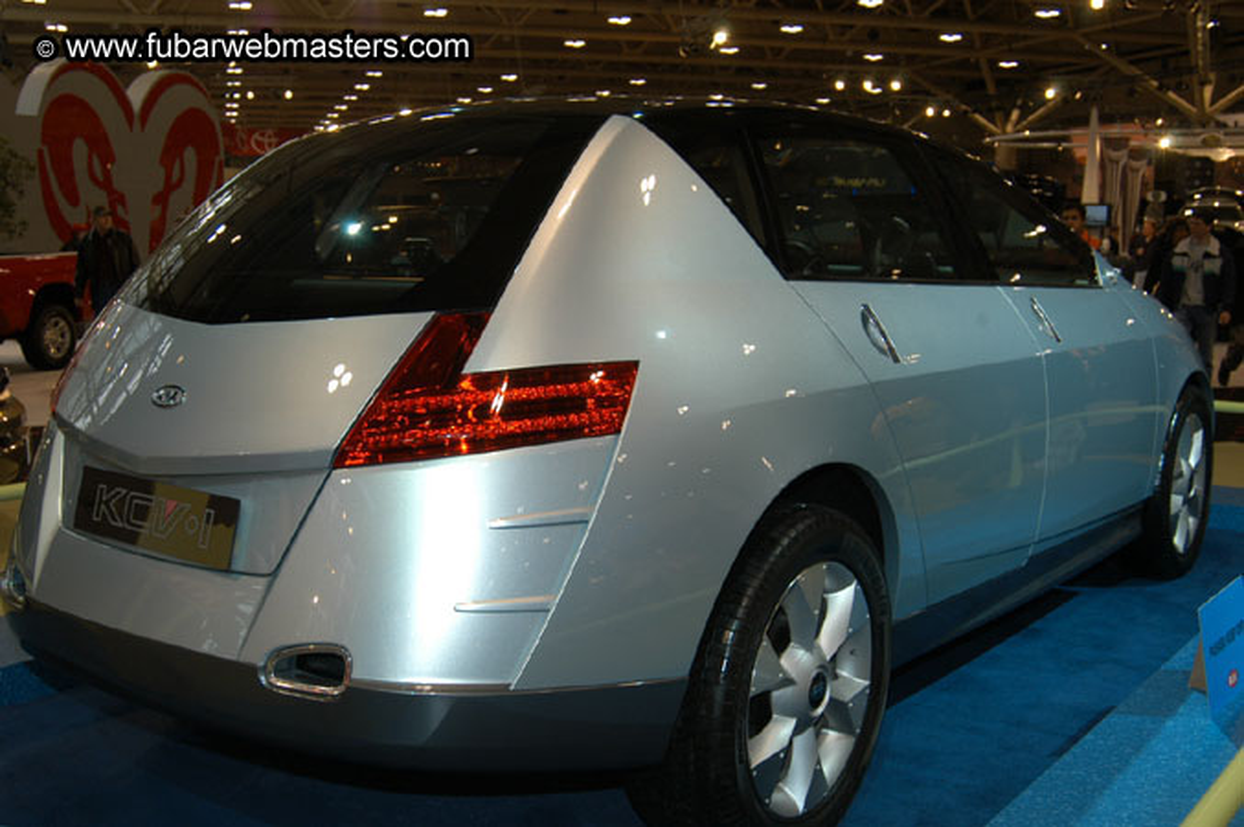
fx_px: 1243
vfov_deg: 36.8
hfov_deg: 53.2
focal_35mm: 36
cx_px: 622
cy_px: 414
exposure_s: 1/60
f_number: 5
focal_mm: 24
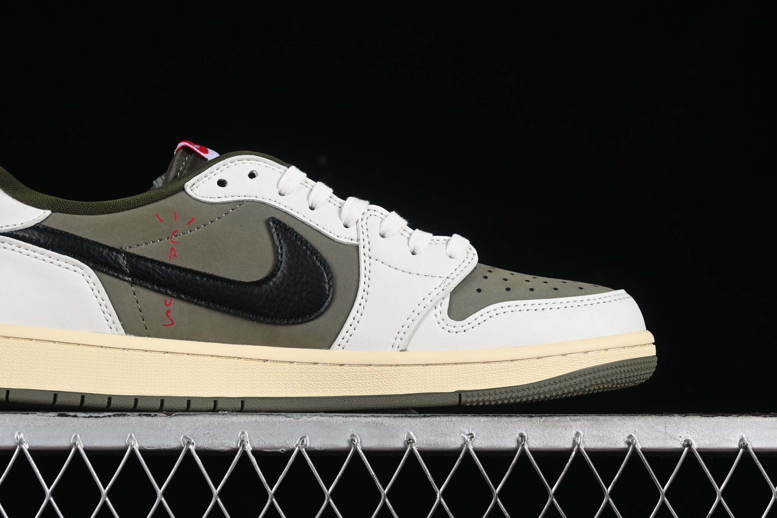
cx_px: 294
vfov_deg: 14.5
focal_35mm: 94
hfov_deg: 21.6
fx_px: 2029
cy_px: 215
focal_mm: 50
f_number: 8
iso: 160
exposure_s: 1/80
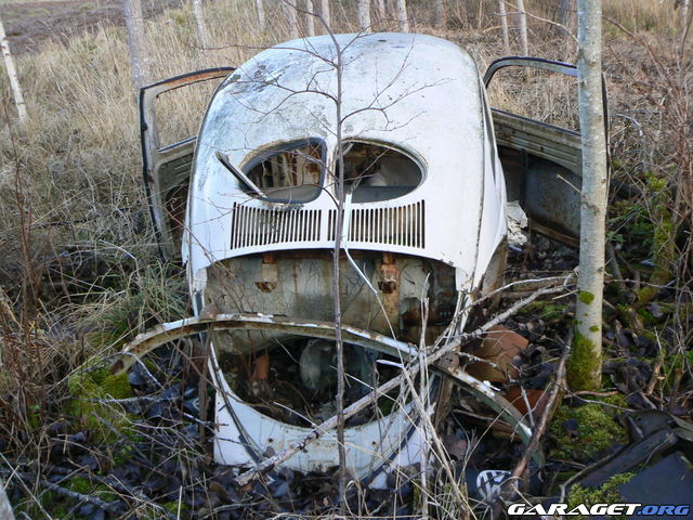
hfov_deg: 51.4
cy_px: 260
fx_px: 721
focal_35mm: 36
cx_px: 346
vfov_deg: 39.7
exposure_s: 1/30
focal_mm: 6
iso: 80
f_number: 2.8
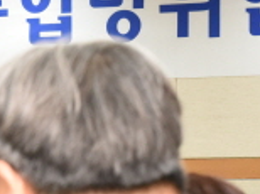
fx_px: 1897
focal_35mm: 253
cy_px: 291
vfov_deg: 5.8
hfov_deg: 7.7
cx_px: -76
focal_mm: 58
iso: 5000
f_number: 8
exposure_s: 1/60
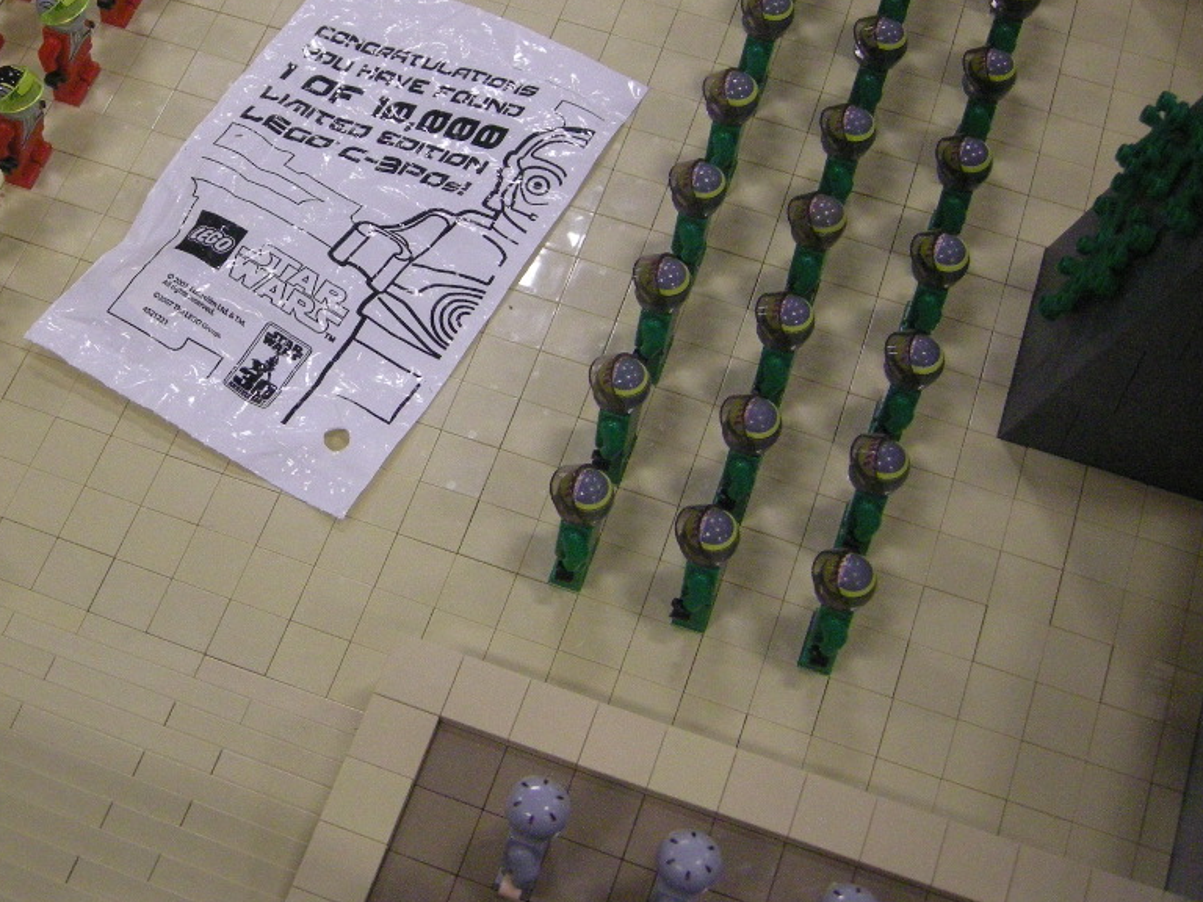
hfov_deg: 31.7
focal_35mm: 60
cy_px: 291
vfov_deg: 24.3
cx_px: 331
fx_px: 2085
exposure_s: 1/43.5
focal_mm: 7.5
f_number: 2.7
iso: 400
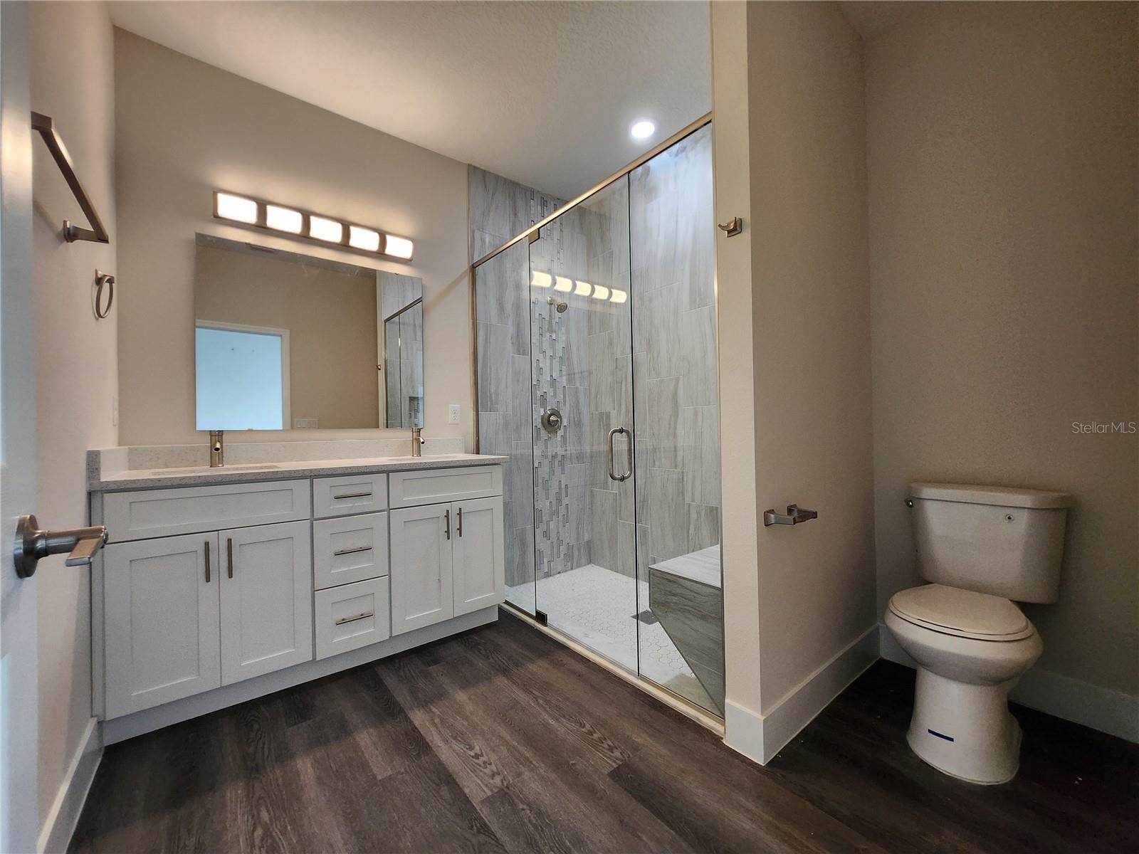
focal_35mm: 13
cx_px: 570
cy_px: 427
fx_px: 428
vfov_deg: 89.9
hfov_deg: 106.2
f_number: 2.2
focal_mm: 1.74
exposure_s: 1/60
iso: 160
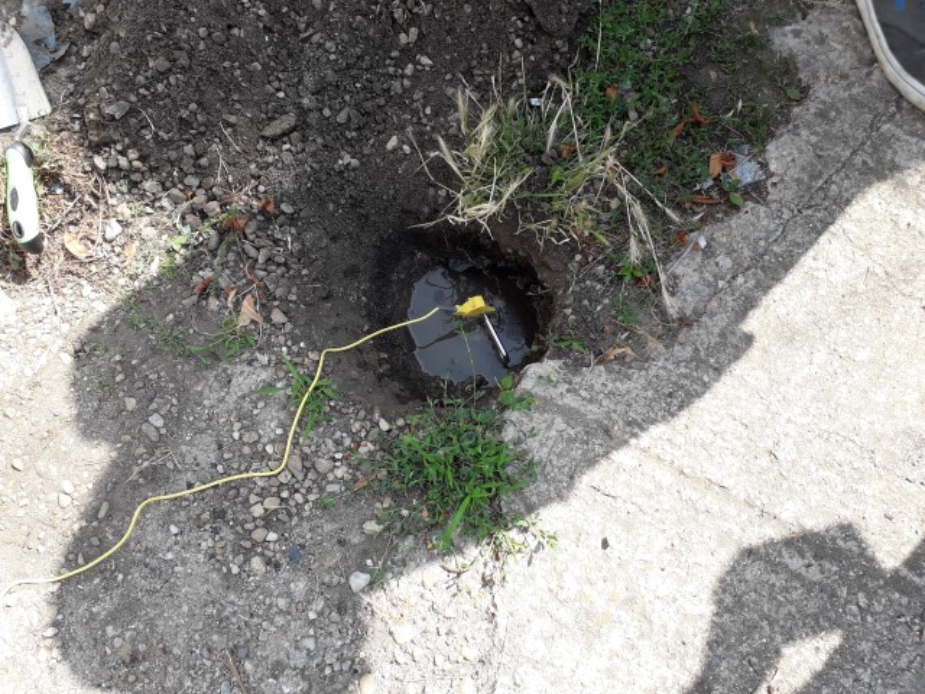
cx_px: 462
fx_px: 721
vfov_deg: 51.4
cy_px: 347
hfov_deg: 65.3
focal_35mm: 27
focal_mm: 3.6
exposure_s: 1/417
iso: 40
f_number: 1.9
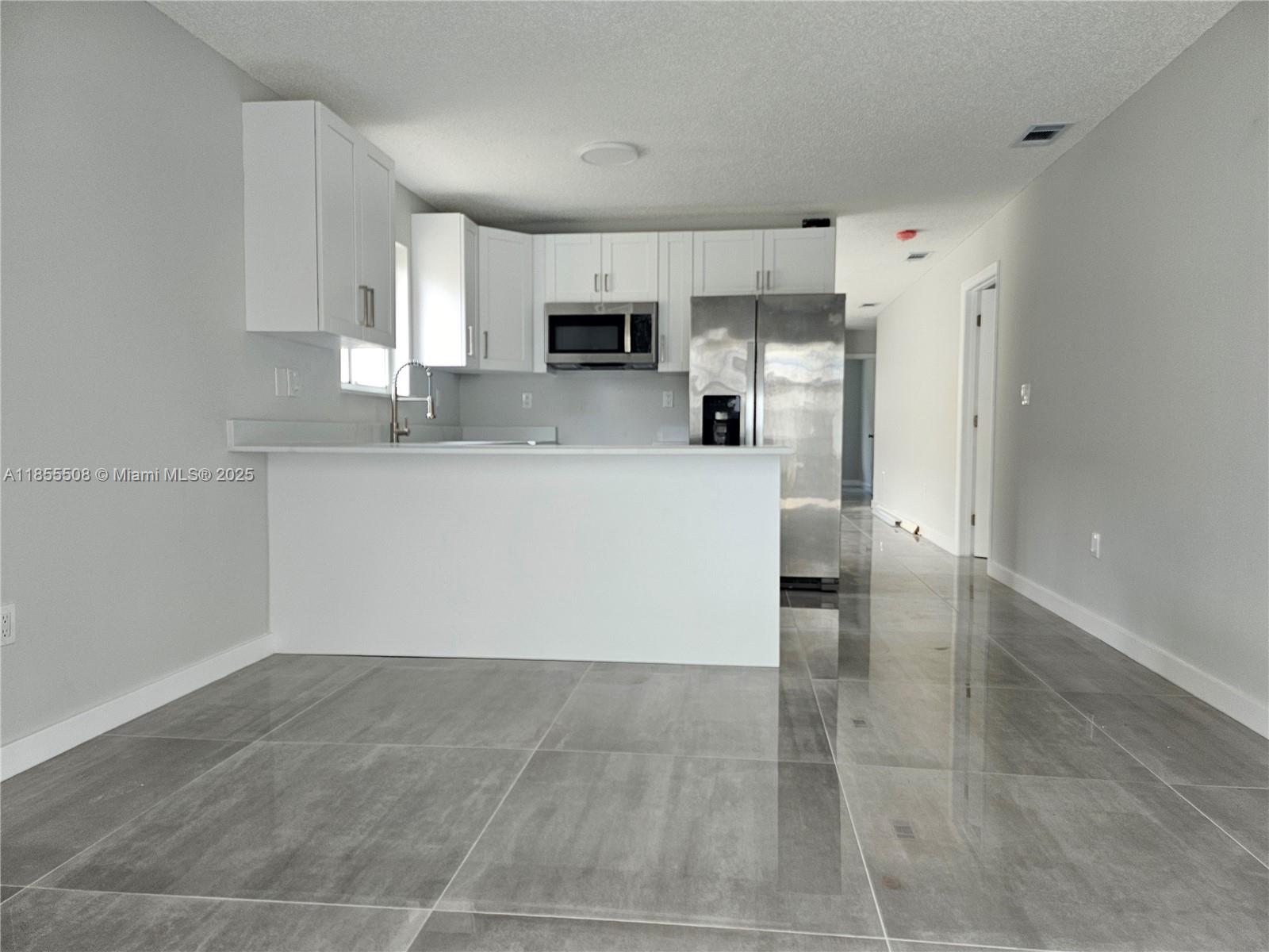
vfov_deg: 56.8
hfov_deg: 71.6
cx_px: 634
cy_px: 476
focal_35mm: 24
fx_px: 880
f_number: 1.8
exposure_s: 1/180
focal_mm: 5
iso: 80
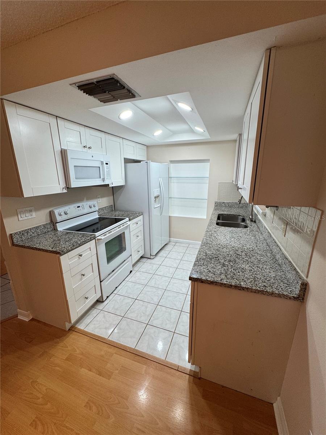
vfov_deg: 102.1
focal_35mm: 14
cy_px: 218
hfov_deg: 85.7
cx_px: 163
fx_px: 176
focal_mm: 2.22
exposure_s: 1/120
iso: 100
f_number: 2.2
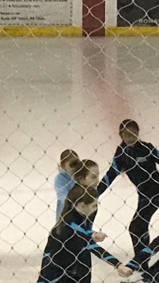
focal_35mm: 309
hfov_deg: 3.9
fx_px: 2317
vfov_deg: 7.0
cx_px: 203
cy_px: 258
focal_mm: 6.6
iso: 200
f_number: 2.8
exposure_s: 1/60
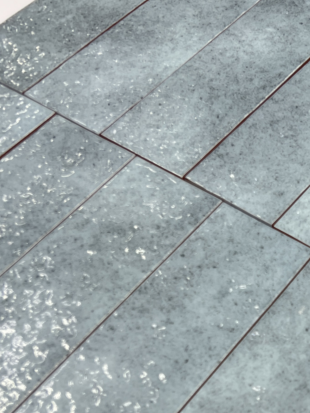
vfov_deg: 31.9
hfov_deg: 23.7
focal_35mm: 58
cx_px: 341
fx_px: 692
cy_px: 359
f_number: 1.5
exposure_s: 1/100
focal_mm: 5.7
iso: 40
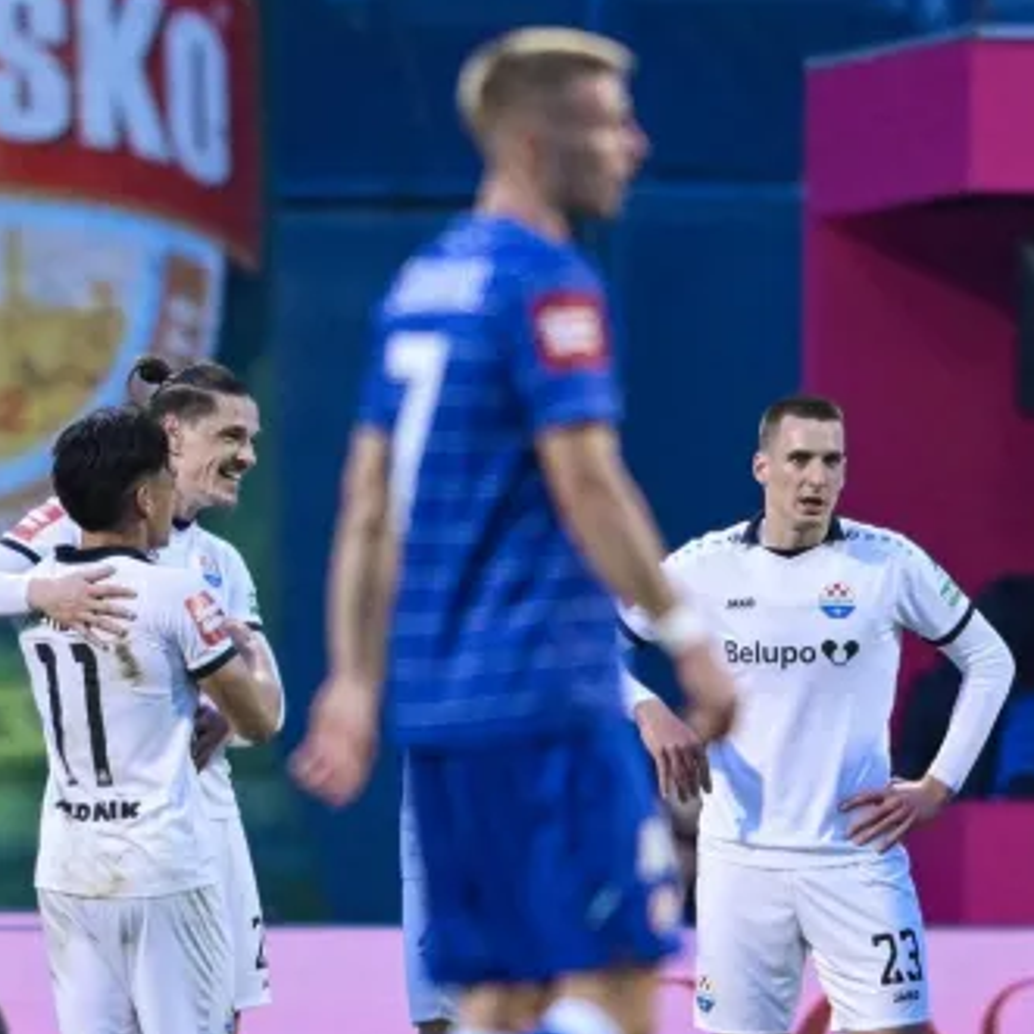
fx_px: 39540
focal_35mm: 1170
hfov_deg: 1.5
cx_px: 347
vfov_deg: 1.5
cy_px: 598
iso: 3200
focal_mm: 400
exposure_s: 1/1600
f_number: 2.8
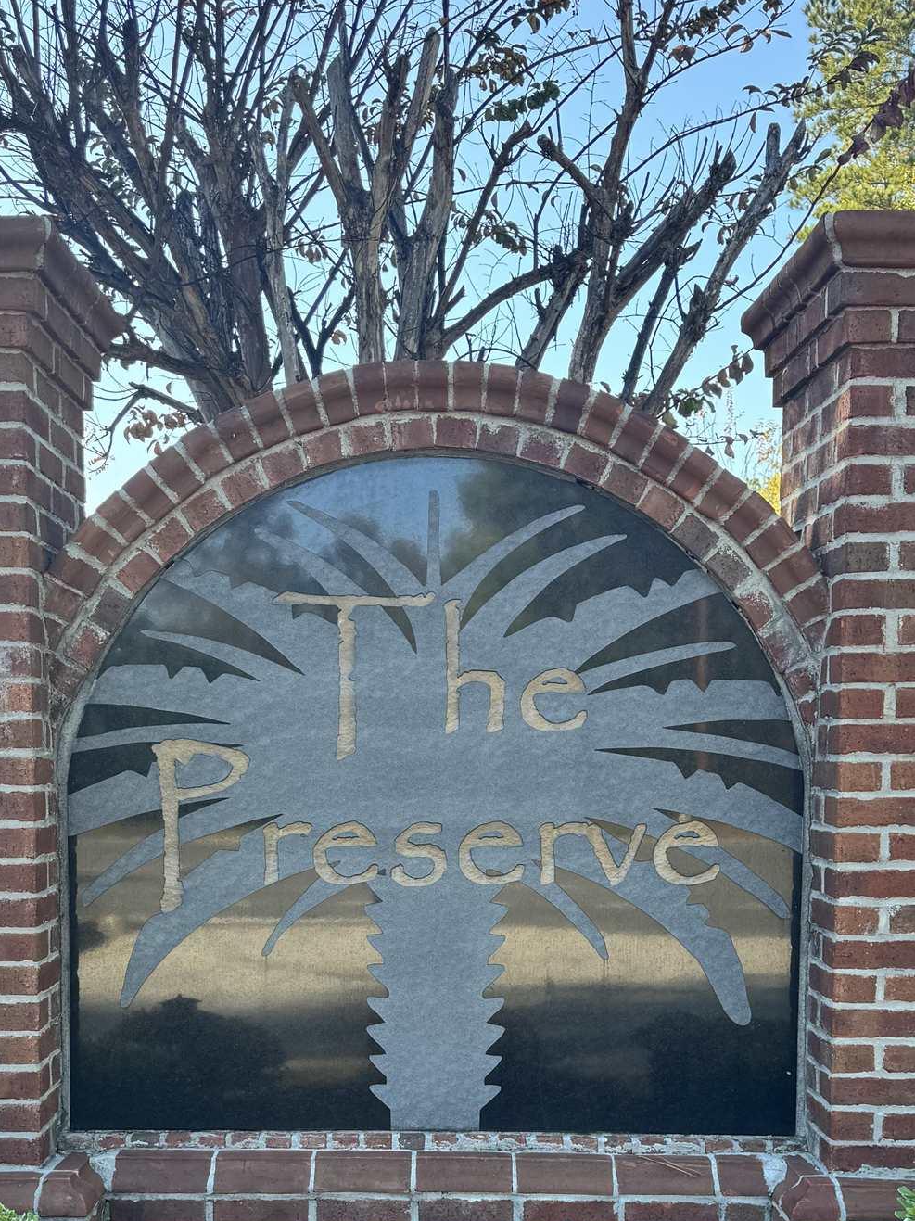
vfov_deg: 43.7
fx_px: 1481
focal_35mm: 42
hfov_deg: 34.3
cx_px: 426
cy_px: 873
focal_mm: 6.76
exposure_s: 1/402
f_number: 1.78
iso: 80
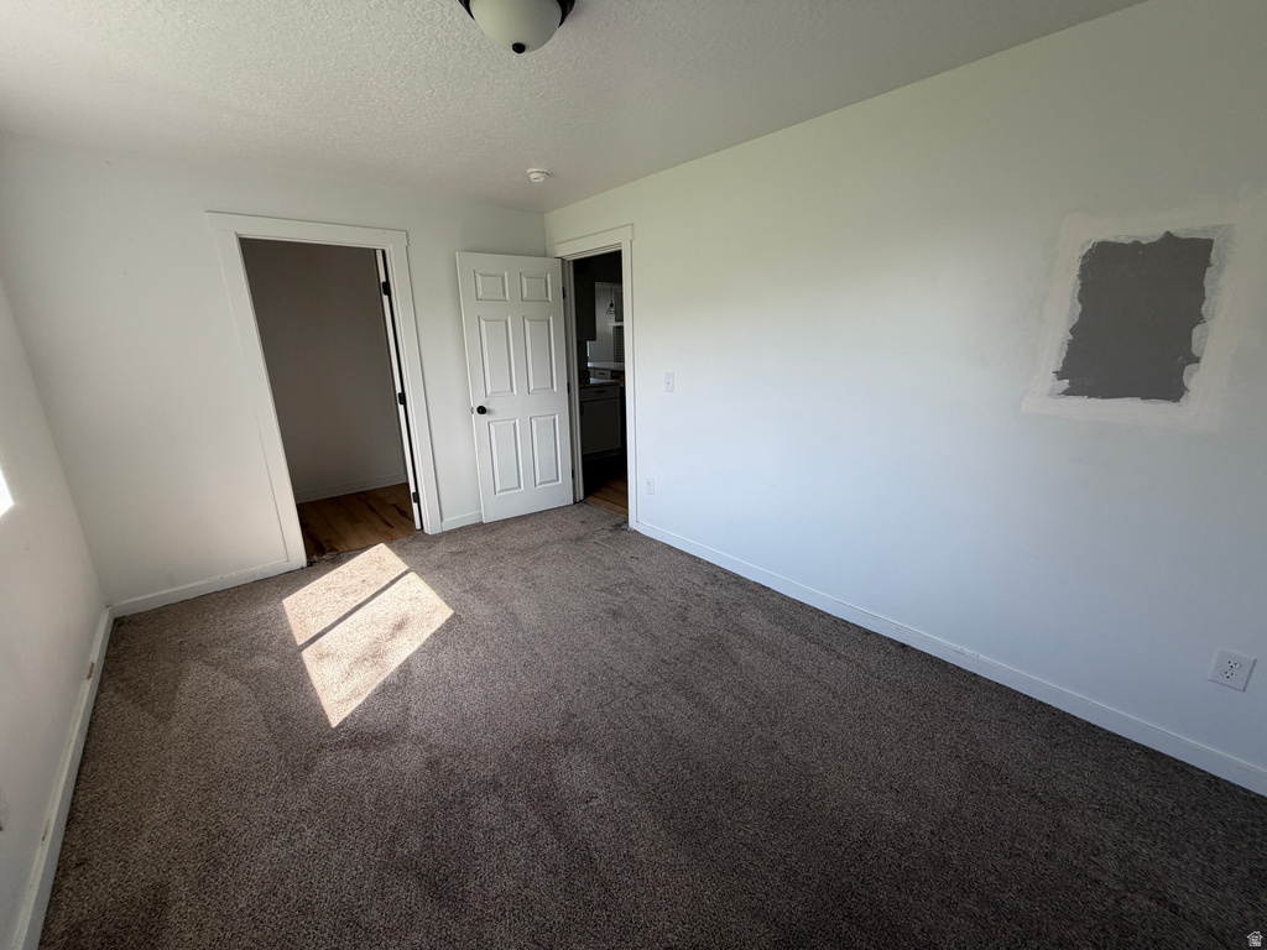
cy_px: 475
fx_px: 512
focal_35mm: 14
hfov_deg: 102.1
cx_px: 634
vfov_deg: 85.7
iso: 50
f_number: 2.2
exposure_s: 1/121
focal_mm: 2.22
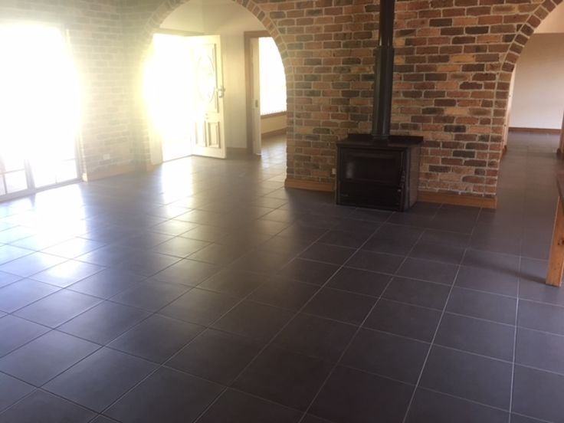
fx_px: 472
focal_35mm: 29
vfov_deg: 48.2
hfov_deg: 61.7
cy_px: 212
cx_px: 282
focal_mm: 4.15
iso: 64
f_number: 2.2
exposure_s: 1/17
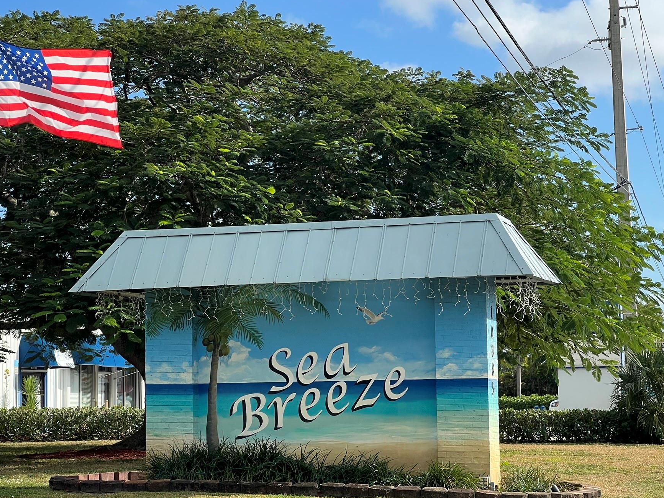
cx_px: 309
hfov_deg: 21.5
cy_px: 272
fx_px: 1746
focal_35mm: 91
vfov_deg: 16.2
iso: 32
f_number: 2.8
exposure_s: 1/704
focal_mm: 9
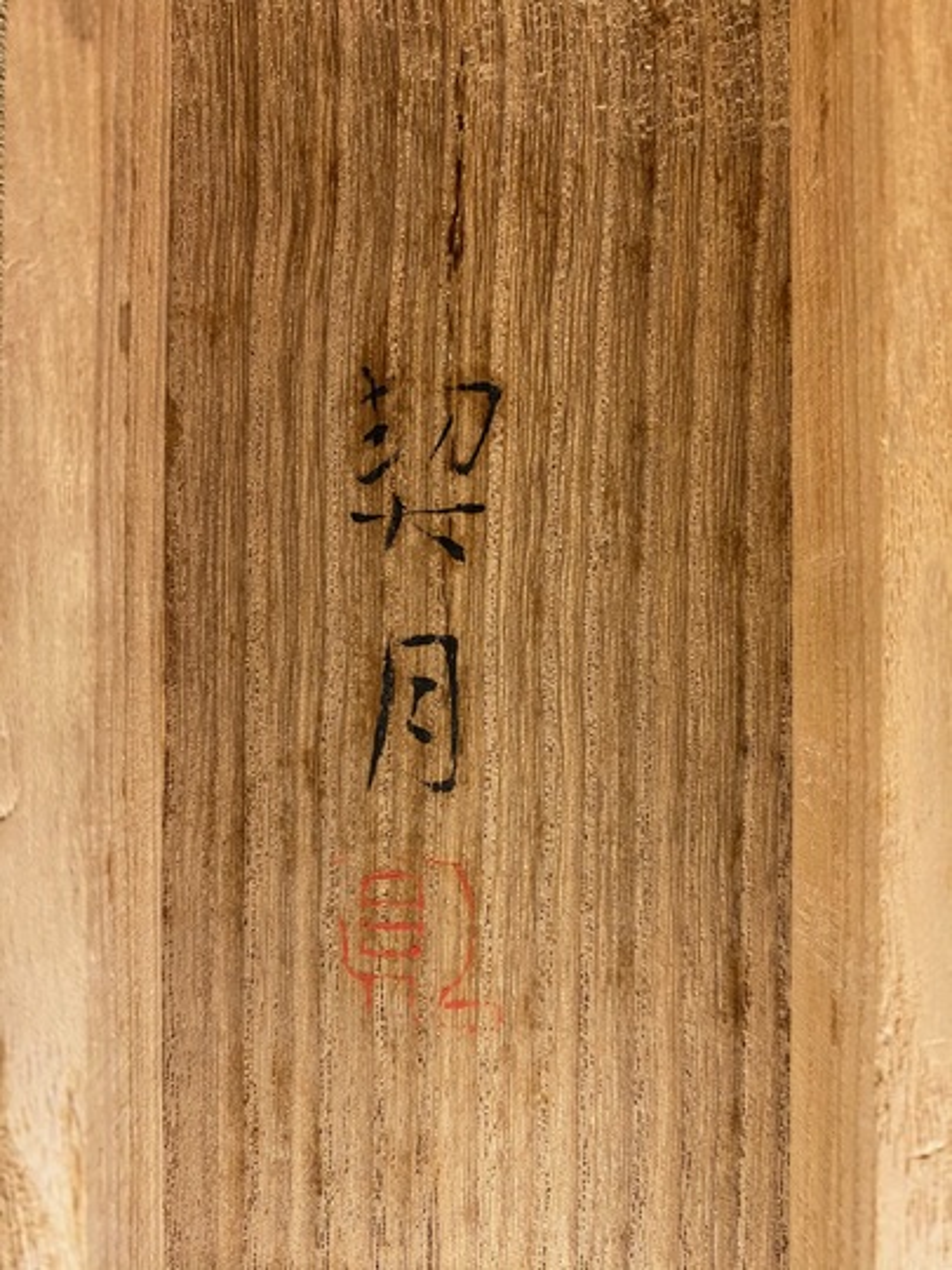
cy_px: 635
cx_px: 476
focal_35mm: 26
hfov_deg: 53.1
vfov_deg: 67.3
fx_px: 953
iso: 200
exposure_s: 1/60
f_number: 1.8
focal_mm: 4.25
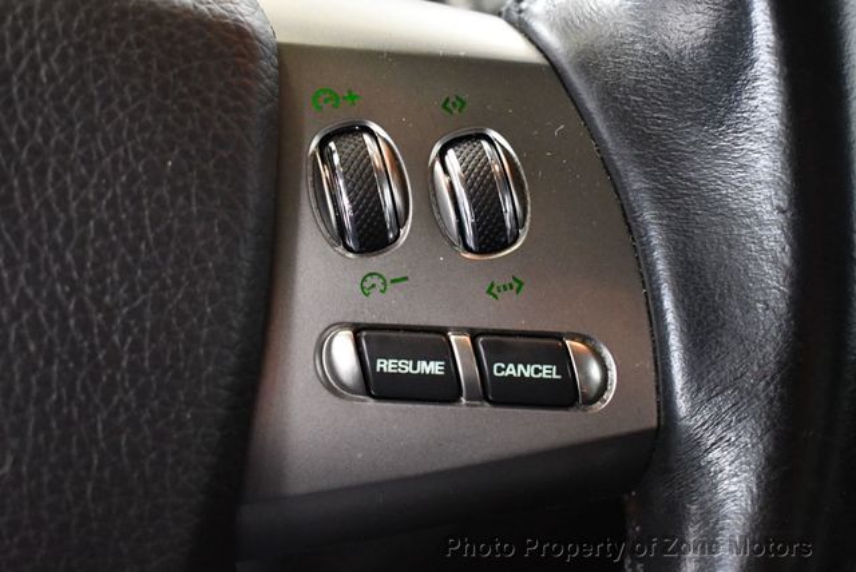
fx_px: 1476
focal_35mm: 62
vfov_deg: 22.0
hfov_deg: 32.4
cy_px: 286
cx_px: 428
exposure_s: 1/60
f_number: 4.2
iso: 5000
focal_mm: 31
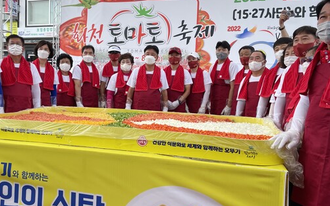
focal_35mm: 33
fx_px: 297
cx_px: 139
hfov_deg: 57.9
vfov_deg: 38.3
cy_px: 97
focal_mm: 4.2
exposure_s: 1/1276
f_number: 1.6
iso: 32
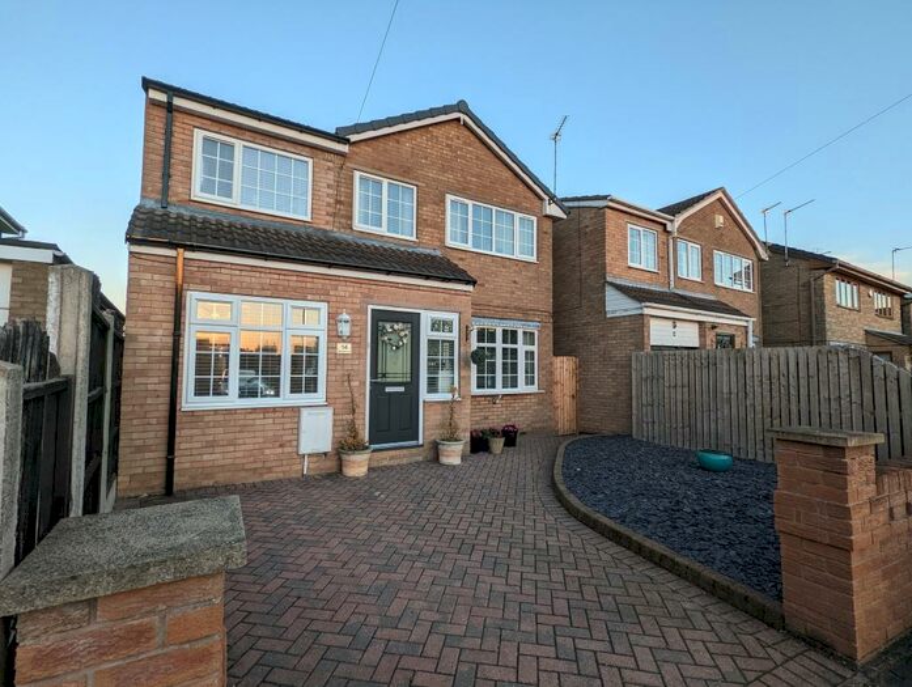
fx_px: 422
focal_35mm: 16
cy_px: 344
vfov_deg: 78.3
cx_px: 456
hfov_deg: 94.4
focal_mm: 2.35
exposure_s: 1/101
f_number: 2.2
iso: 51
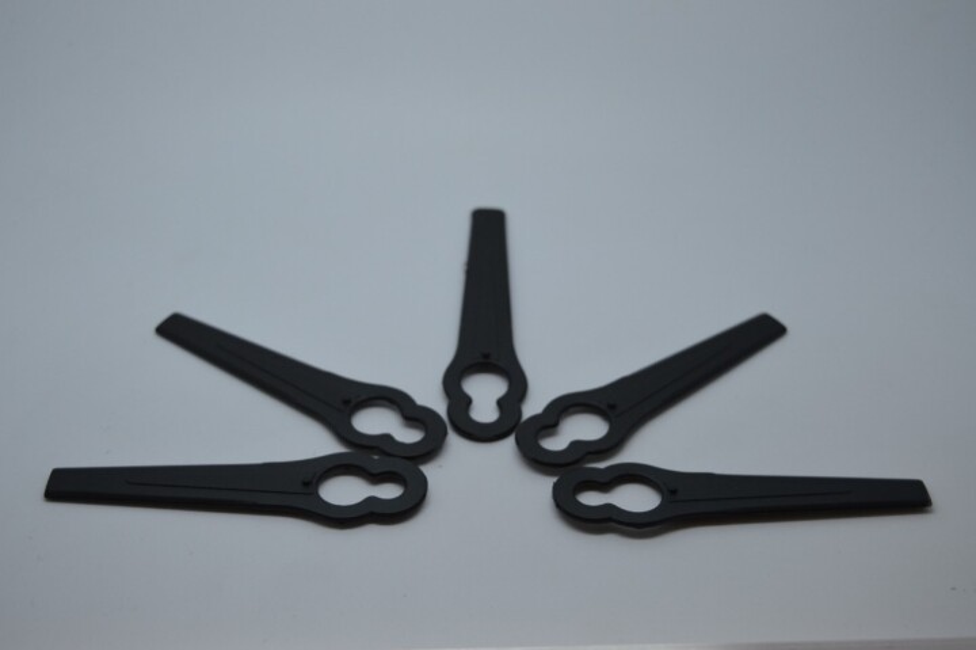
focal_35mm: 51
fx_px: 1382
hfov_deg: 38.9
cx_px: 488
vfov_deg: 26.4
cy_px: 325
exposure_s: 1/125
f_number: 5.6
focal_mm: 34
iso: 220
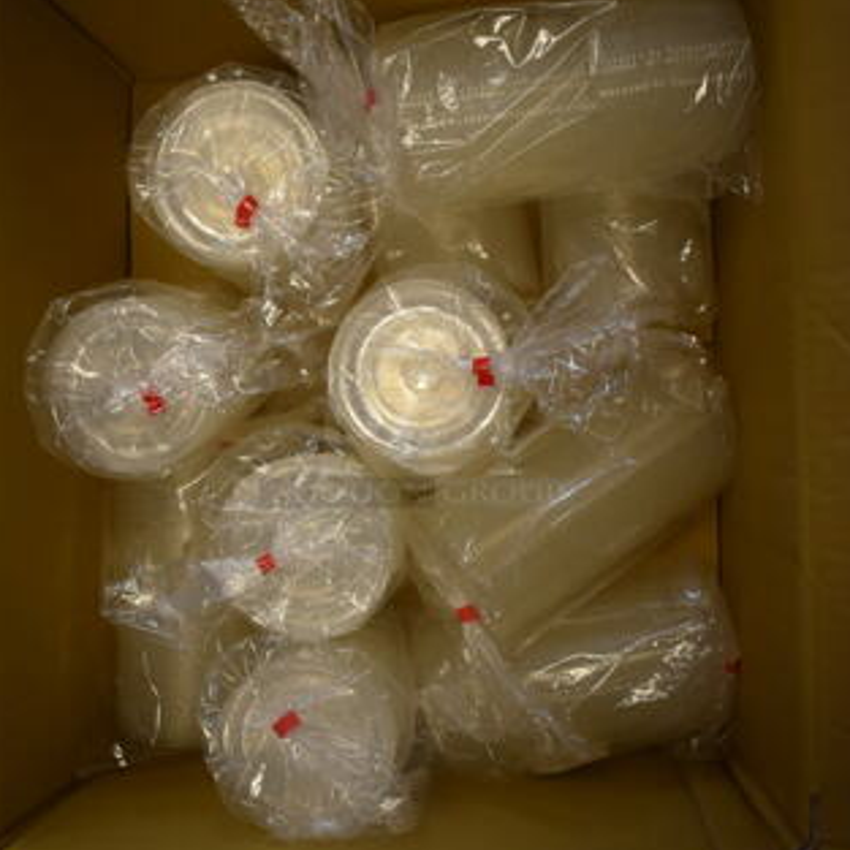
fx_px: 1083
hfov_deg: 42.8
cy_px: 433
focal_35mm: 39
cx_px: 418
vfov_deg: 42.8
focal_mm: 20
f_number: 3.5
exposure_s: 1/250
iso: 800
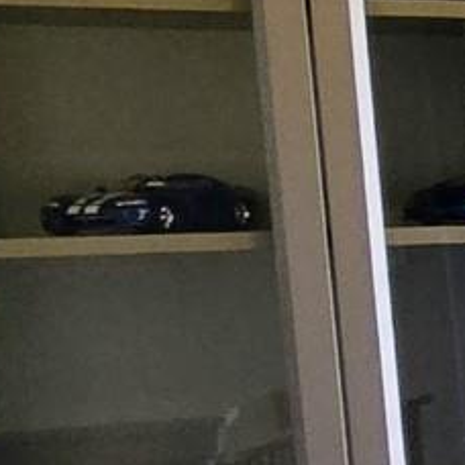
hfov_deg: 8.9
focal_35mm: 103
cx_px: 1736
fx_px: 1565
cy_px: 320
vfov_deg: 16.8
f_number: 2.2
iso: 64
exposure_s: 1/120
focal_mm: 2.2
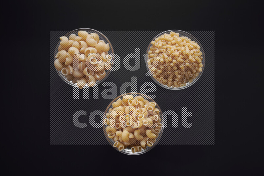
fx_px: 367
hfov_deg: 39.6
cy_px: 88
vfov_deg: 27.0
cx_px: 132
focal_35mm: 50
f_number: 8
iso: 100
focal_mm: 50
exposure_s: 1/100
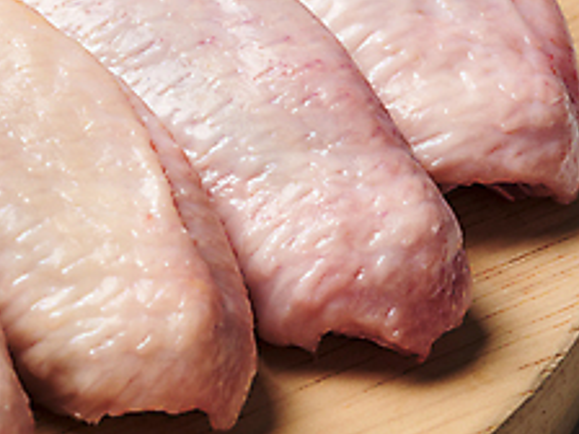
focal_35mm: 271
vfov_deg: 5.5
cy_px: 44
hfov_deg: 7.3
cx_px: -98
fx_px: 4533
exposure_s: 1/125
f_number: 16
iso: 100
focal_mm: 105
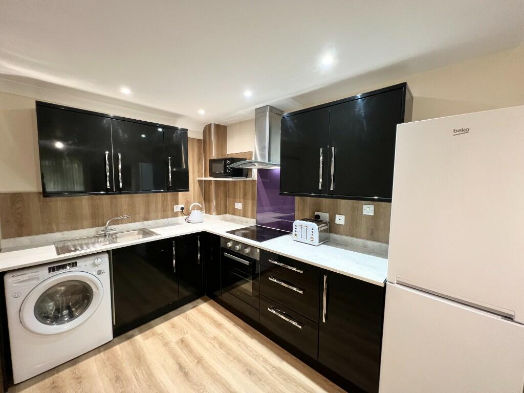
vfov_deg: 89.9
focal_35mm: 13
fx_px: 197
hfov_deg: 106.2
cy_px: 196
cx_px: 262
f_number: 1.8
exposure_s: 1/50
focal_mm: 1.57
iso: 320
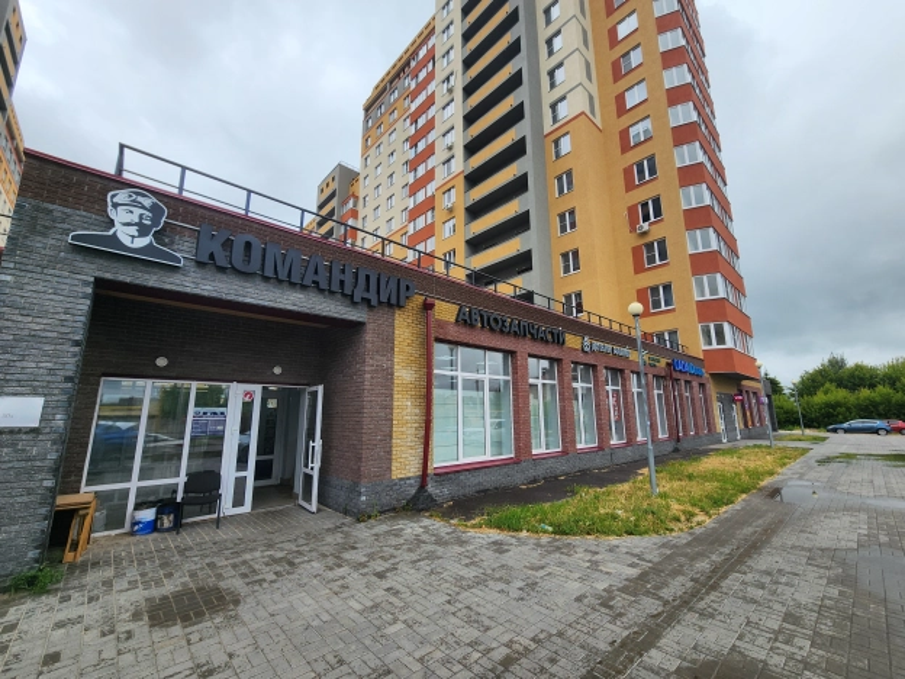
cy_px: 340
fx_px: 340
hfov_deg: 106.2
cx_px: 452
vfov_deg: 89.9
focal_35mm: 13
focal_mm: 2.2
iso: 50
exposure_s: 1/1418
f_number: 2.2
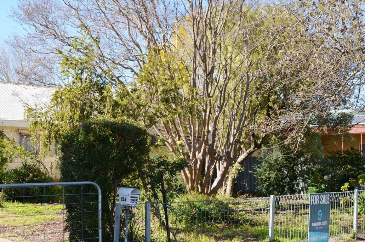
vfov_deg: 27.9
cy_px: 148
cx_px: 122
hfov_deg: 40.7
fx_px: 486
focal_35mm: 48
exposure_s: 1/200
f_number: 6.3
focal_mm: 22
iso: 100
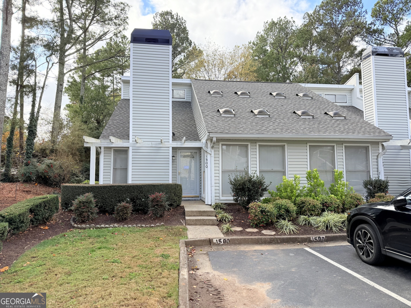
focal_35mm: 24
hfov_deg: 71.6
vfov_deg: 56.8
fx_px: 285
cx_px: 206
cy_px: 154
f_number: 1.78
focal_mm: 6.76
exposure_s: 1/1361
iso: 100
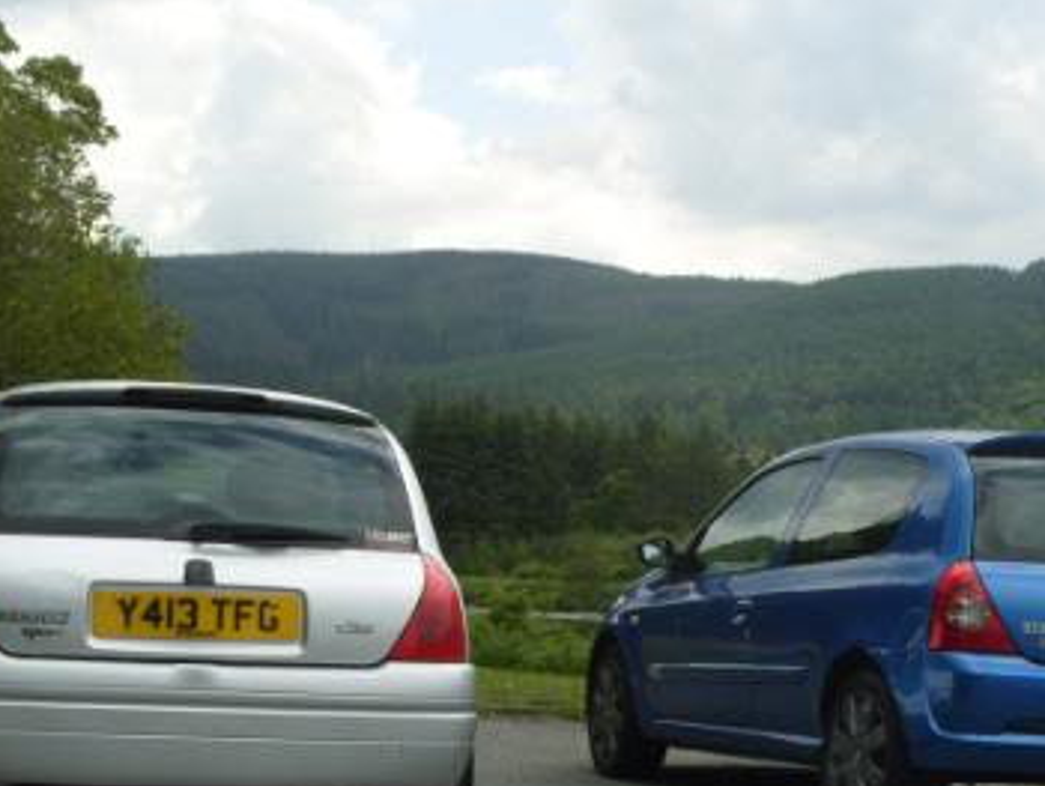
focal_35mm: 64
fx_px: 1933
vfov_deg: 22.8
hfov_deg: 30.1
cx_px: 642
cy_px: 544
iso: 80
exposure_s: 1/350
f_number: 5.7
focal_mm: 7.8
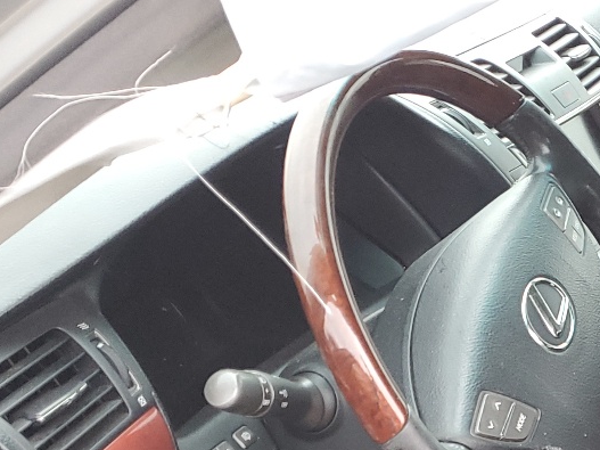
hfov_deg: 22.7
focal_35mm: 79
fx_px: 1369
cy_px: 665
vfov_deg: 17.0
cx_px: 722
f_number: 1.5
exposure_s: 1/60.2
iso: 88
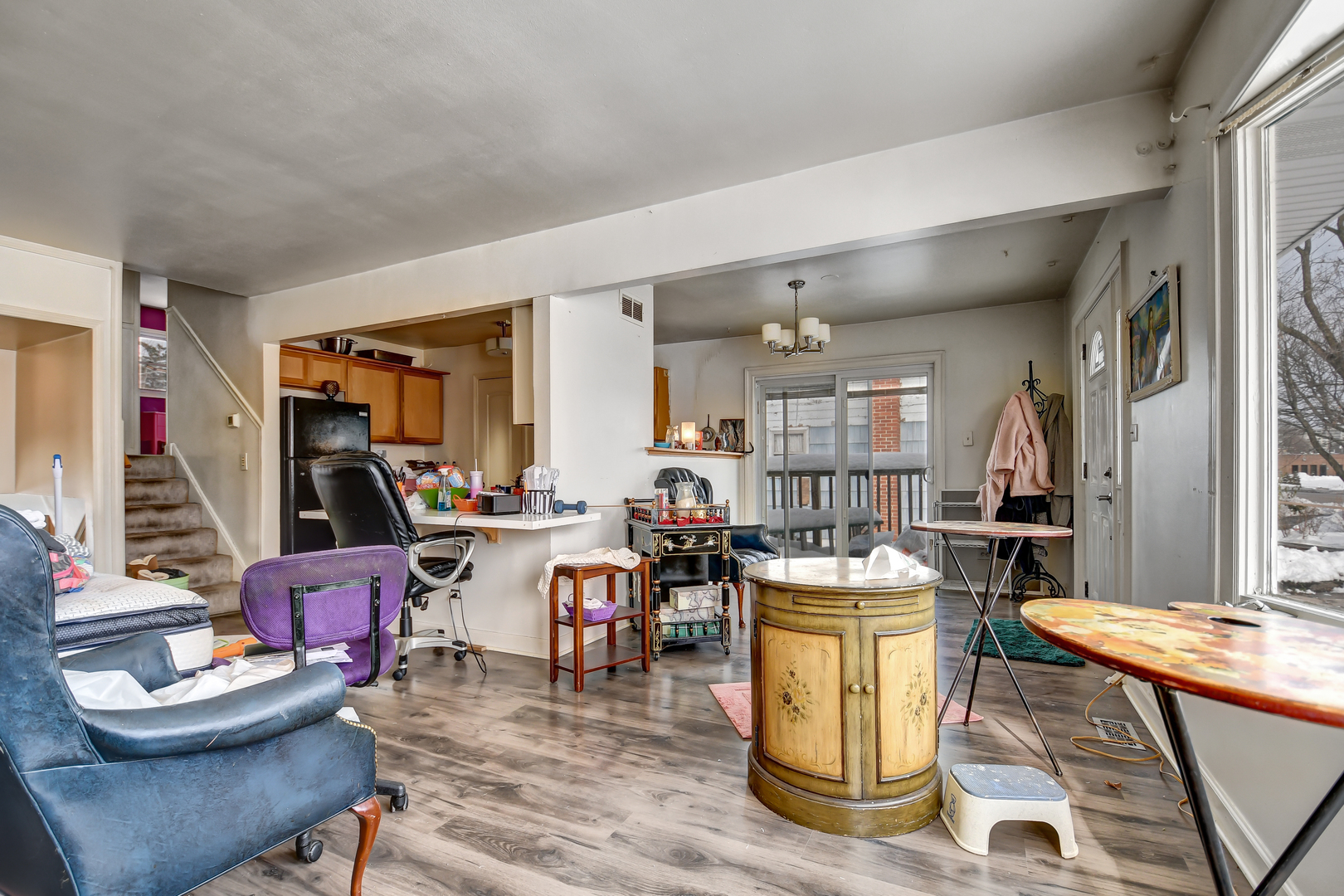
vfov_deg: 77.3
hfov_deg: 100.4
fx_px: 560
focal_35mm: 15
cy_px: 448
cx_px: 672
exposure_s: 1/250
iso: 200
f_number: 3.5
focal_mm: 10
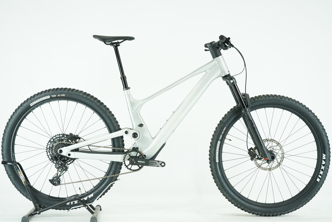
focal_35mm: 60
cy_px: 111
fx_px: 553
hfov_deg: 33.4
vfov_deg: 22.6
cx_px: 166
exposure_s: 1/200
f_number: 5.6
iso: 2500
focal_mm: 60
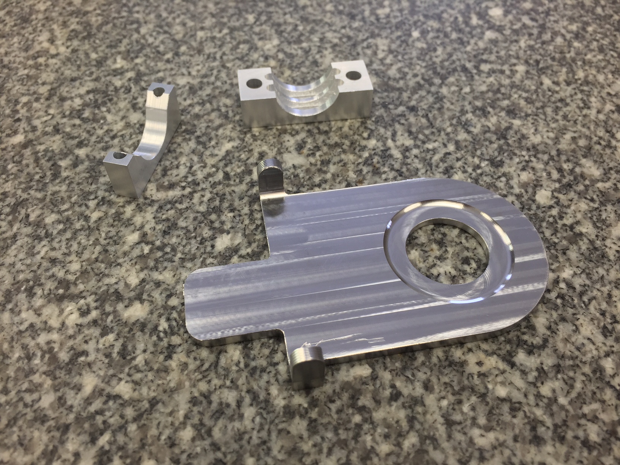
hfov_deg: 61.7
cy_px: 232
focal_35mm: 29
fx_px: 519
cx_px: 310
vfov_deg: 48.2
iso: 40
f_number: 2.2
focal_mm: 4.15
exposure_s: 1/40
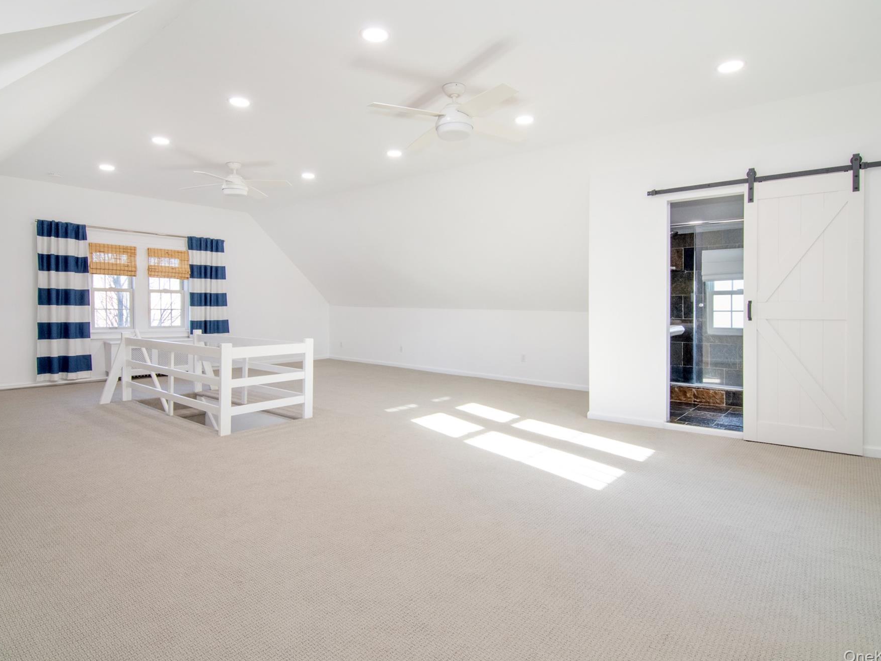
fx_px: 472
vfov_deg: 69.9
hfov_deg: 86.0
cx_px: 430
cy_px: 325
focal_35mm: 19
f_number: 11
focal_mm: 11
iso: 640
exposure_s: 1/25
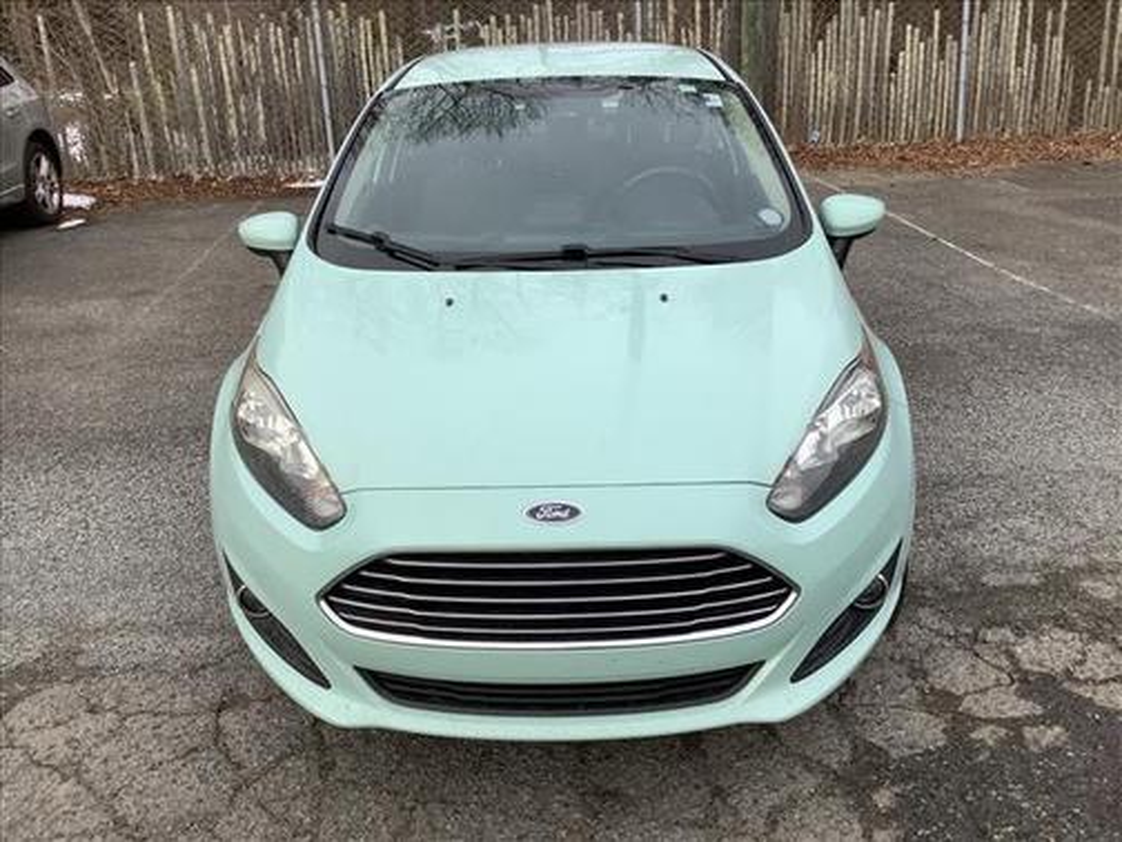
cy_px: 421
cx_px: 561
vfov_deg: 45.4
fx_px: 1005
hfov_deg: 58.4
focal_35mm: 31
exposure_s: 1/455
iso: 25
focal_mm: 3.3
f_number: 2.4
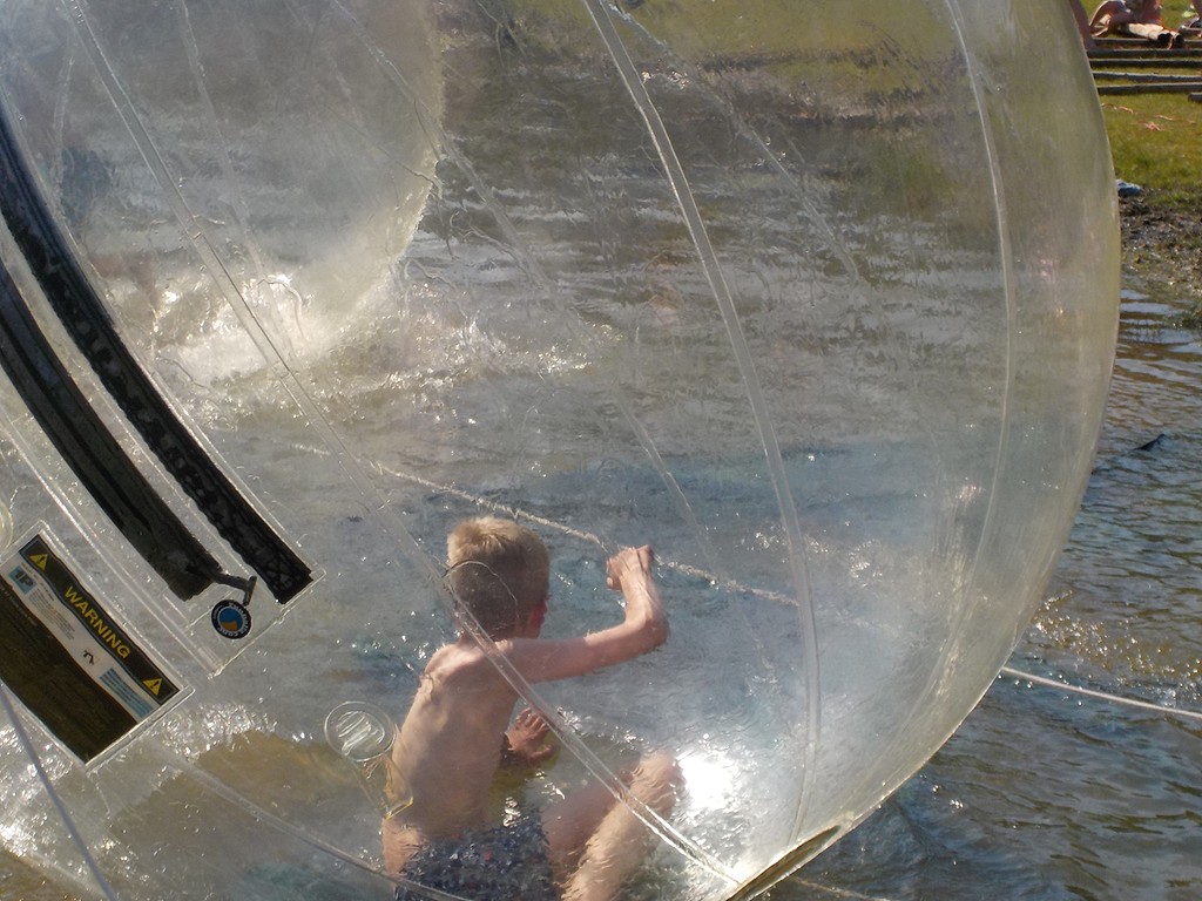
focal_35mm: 71
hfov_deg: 27.4
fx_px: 2465
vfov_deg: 20.7
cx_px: 601
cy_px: 450
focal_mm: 9.7
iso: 125
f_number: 5.3
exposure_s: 1/800
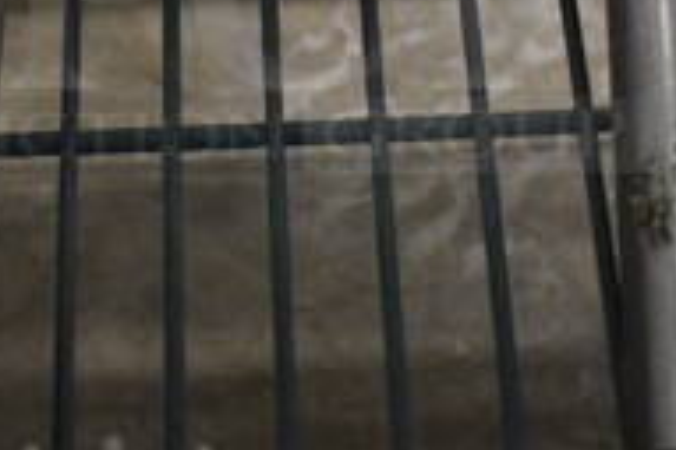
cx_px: 262
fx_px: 1801
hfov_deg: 21.2
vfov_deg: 14.0
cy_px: -14
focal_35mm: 96
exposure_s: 1/125
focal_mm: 20
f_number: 3.5
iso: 3200
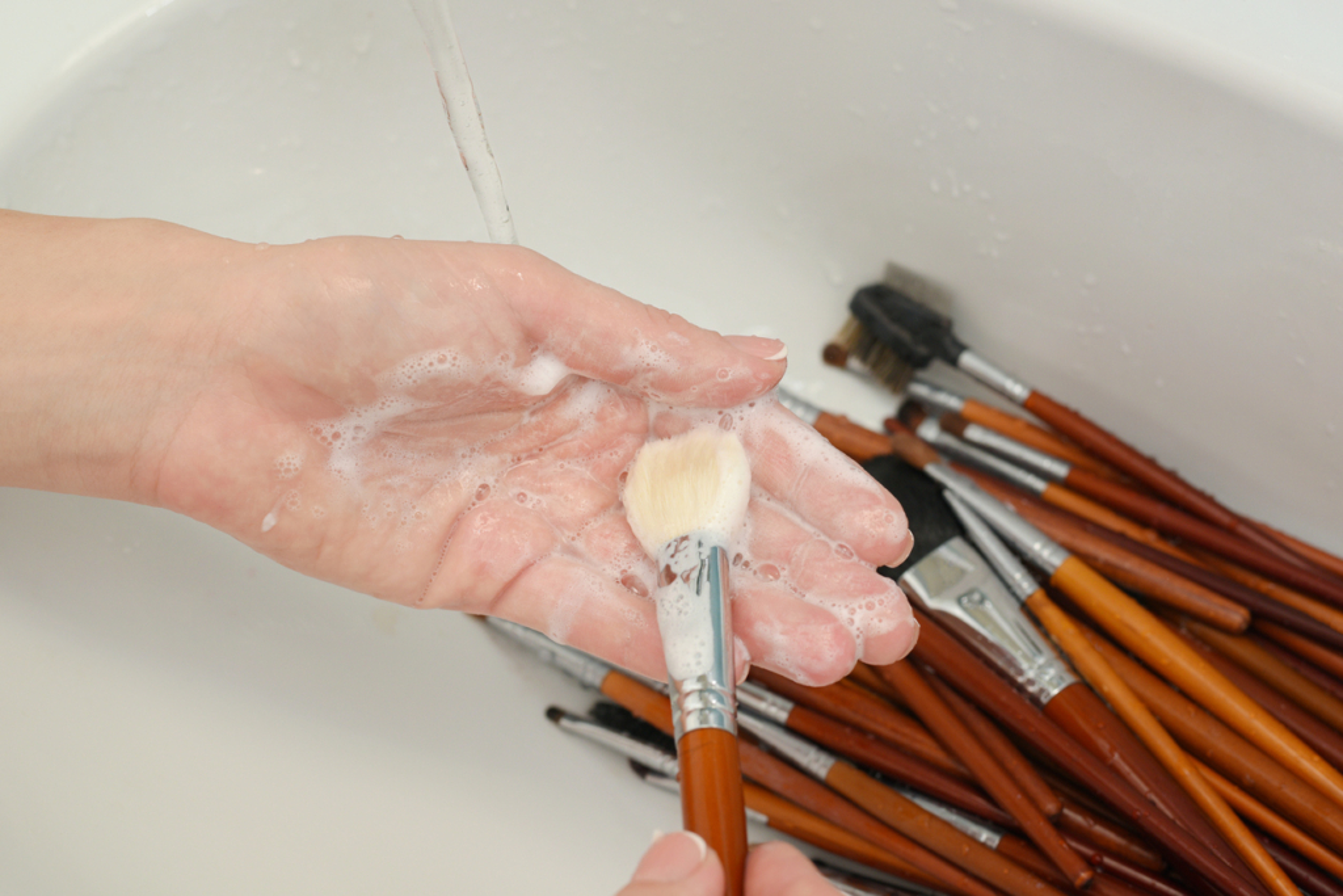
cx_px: 672
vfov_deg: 27.0
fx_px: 1865
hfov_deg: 39.6
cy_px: 448
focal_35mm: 50
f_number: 7.1
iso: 400
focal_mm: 50
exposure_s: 1/200
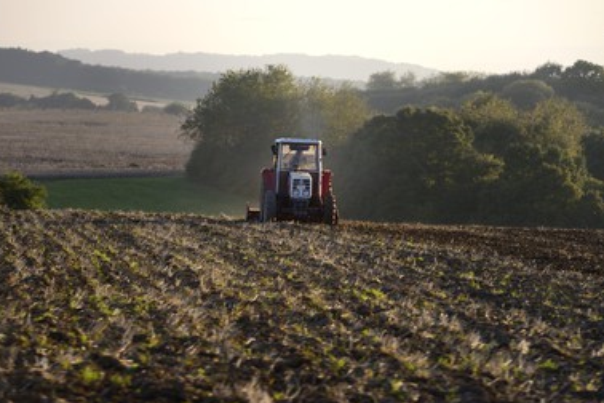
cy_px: 222
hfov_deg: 9.3
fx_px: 3724
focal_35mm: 222
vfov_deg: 6.2
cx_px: 299
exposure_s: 1/250
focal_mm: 200
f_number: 9
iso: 200
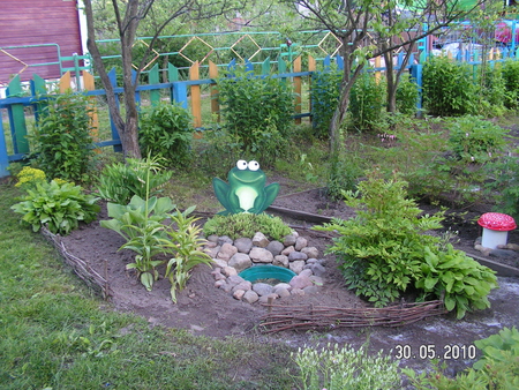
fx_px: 540
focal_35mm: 36
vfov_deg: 39.7
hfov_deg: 51.3
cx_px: 260
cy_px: 195
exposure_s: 1/40
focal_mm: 6
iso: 160
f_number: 3.2
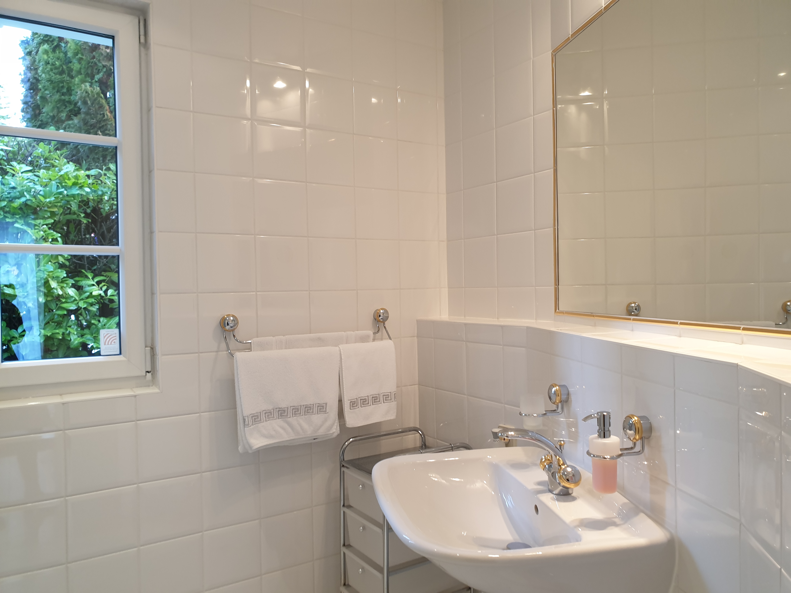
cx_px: 396
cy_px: 296
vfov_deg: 53.1
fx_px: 594
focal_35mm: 26
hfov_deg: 67.3
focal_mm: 4.3
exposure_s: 1/50
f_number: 2.4
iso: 125
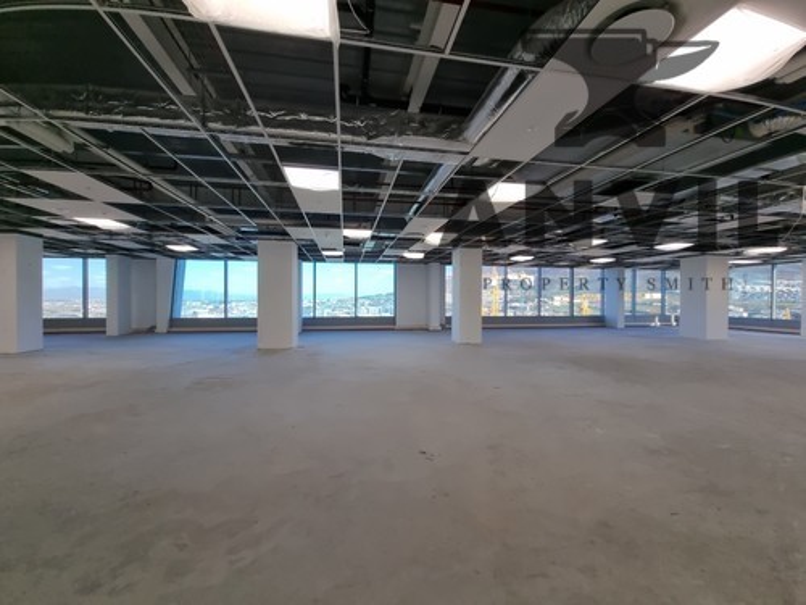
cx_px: 403
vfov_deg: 89.9
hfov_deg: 106.2
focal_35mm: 13
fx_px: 303
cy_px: 302
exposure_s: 1/145
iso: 50
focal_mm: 2.2
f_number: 2.2
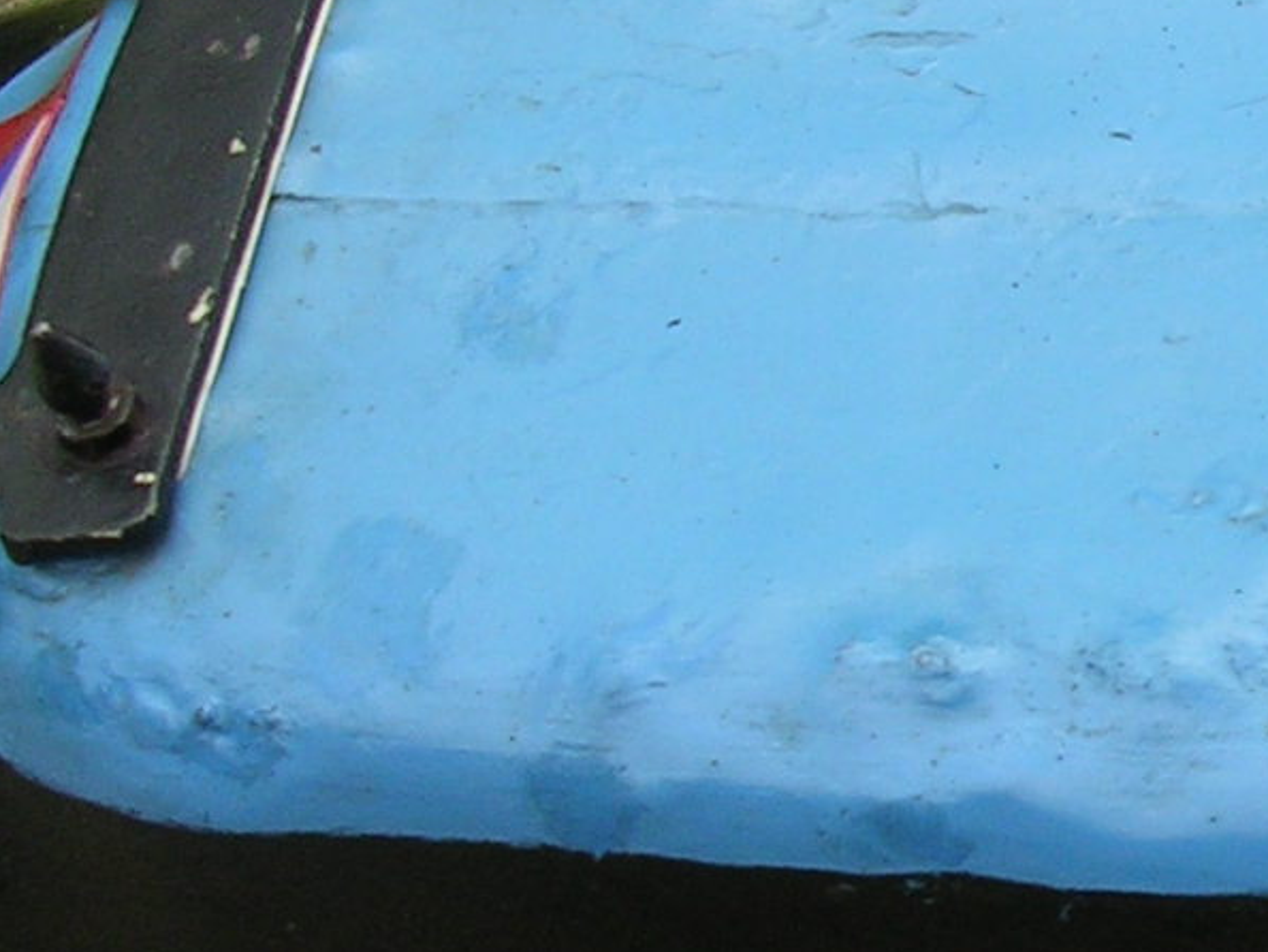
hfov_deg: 13.7
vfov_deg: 11.3
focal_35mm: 131
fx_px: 4801
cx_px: 2184
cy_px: 316
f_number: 5.6
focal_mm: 5.8
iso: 50
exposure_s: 1/184
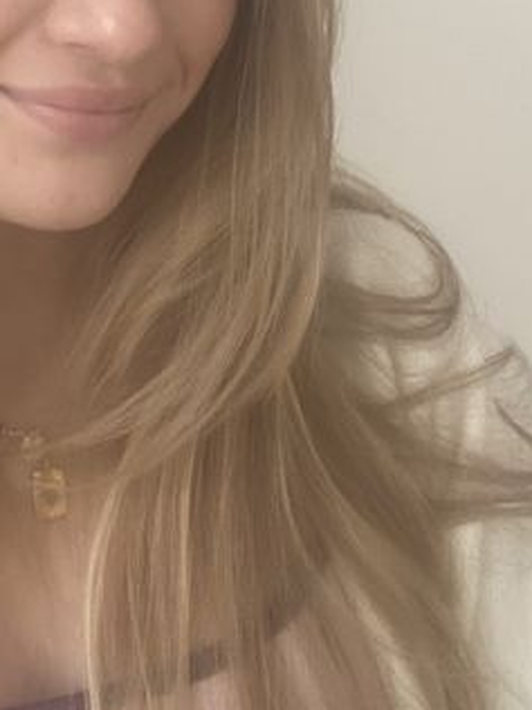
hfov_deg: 25.4
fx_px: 1168
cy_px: 54
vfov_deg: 31.9
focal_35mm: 57
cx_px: 146
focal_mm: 2.71
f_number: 2.2
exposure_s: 1/60
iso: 160
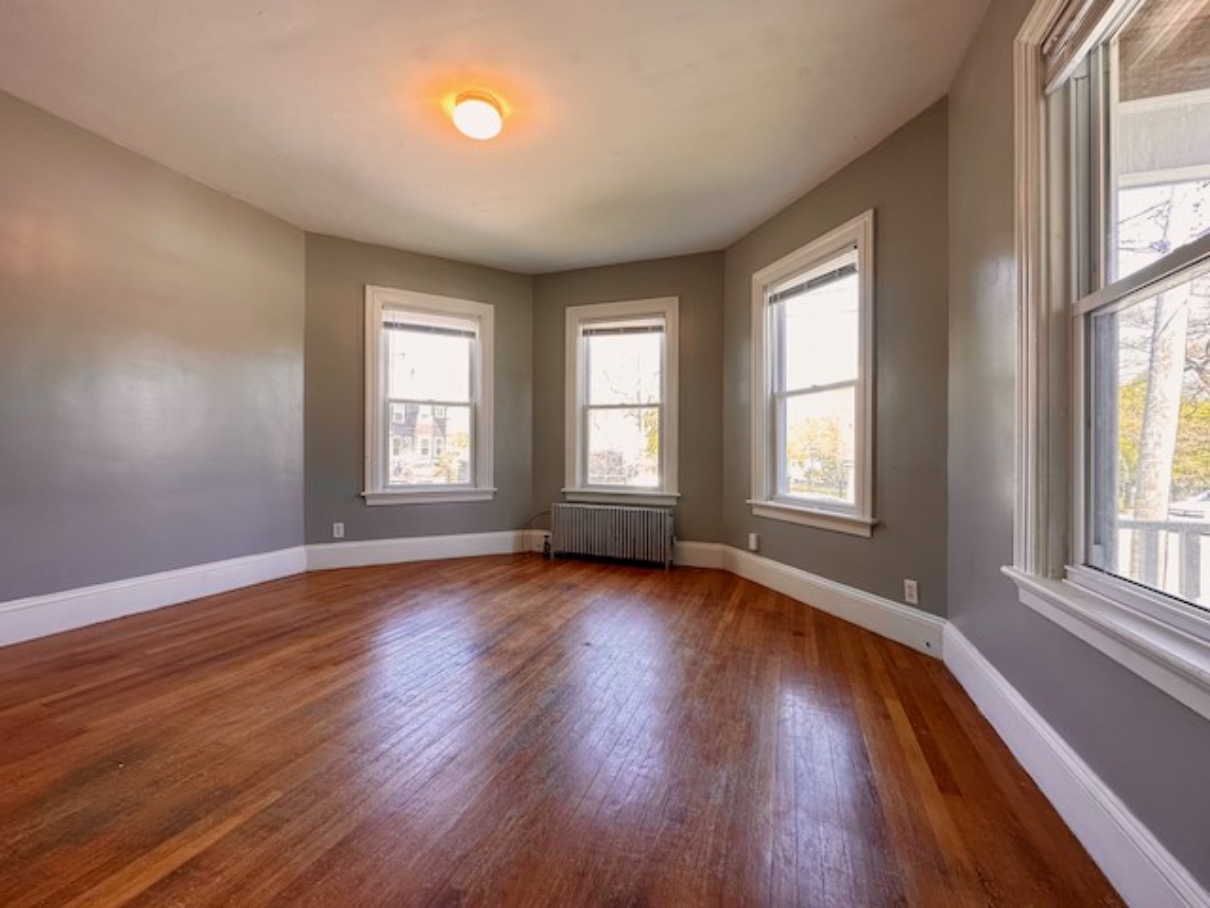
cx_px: 605
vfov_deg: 85.7
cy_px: 454
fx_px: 489
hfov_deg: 102.1
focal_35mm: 14
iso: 160
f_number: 2.2
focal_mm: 2.22
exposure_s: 1/120
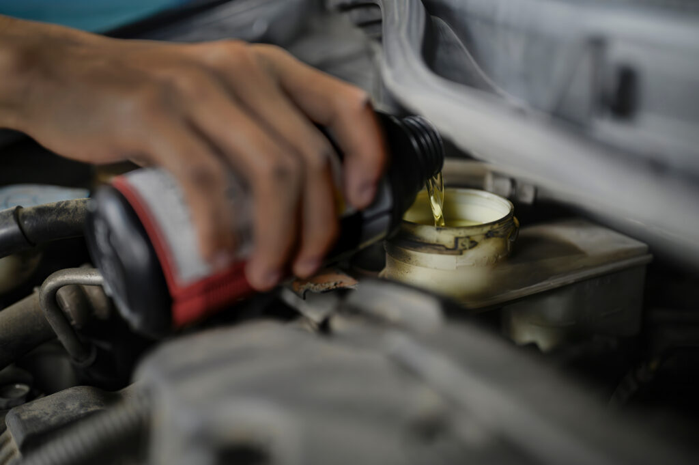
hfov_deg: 39.6
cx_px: 350
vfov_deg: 26.9
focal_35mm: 50
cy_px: 232
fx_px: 970
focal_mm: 50
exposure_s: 1/100
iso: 1000
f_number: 2
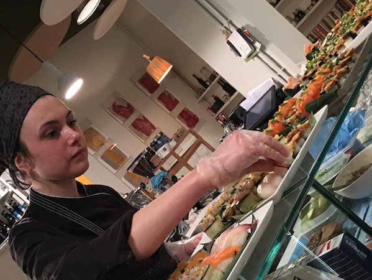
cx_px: 154
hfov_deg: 39.5
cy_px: 213
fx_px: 516
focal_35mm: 48
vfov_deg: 29.8
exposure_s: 1/8
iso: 160
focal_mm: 4.15
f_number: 2.2
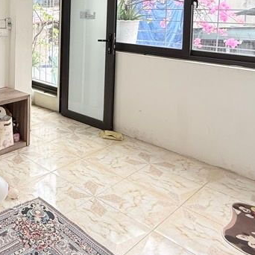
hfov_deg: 38.4
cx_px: -16
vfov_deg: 41.1
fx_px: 308
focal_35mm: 37
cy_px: 21
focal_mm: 2.22
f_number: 2.2
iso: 125
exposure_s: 1/99
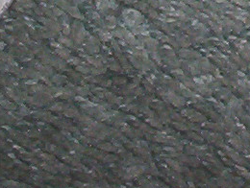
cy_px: -307
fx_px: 1773
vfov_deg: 5.8
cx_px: 319
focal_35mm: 245
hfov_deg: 8.0
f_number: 4.5
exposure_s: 1/30
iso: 140
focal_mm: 6
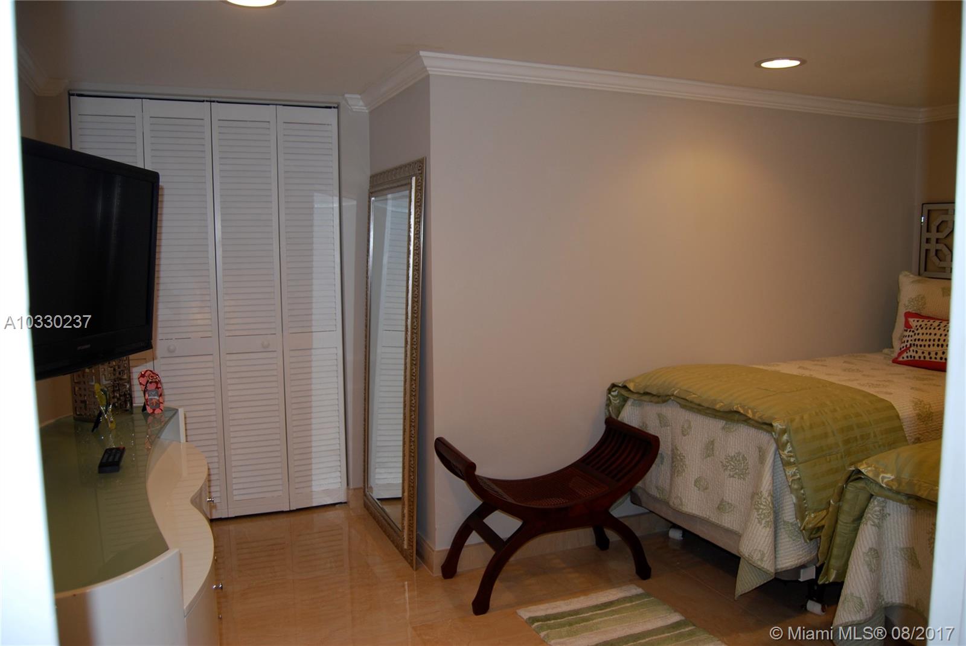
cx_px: 483
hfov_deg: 67.3
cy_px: 323
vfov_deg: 48.0
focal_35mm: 27
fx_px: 725
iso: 200
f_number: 3.5
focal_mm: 18
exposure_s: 1/60
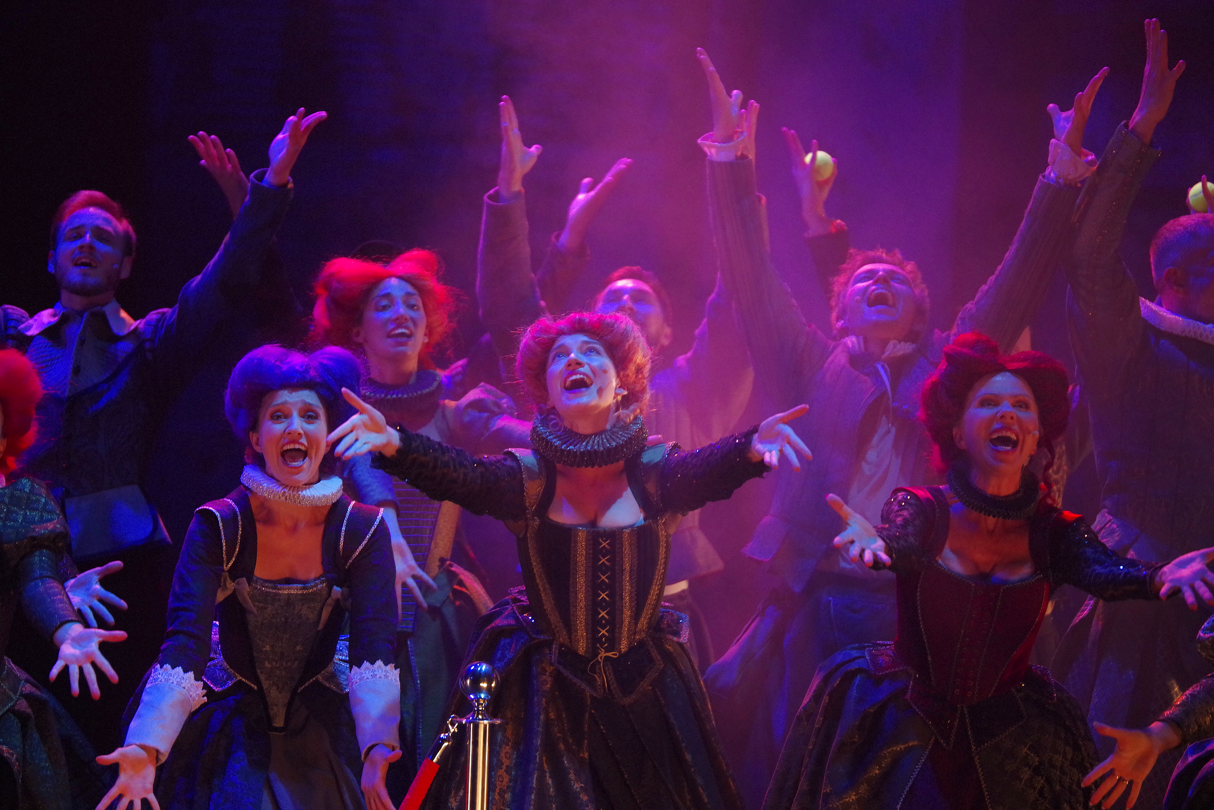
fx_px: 6746
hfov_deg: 10.3
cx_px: 607
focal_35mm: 200
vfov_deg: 6.9
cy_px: 405
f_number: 2.8
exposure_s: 1/320
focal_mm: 200
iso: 3200
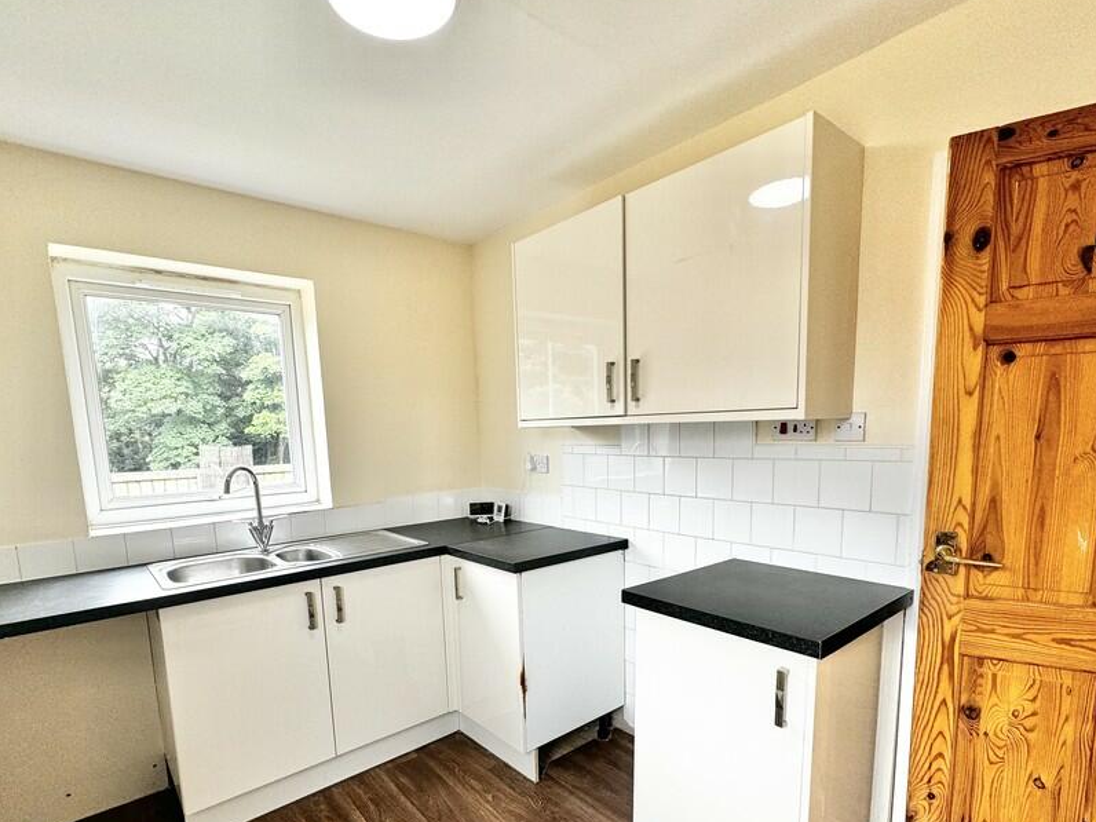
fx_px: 570
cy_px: 509
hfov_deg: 87.8
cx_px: 549
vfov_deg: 70.5
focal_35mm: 18
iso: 80
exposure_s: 1/99
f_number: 2.2
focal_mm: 2.22
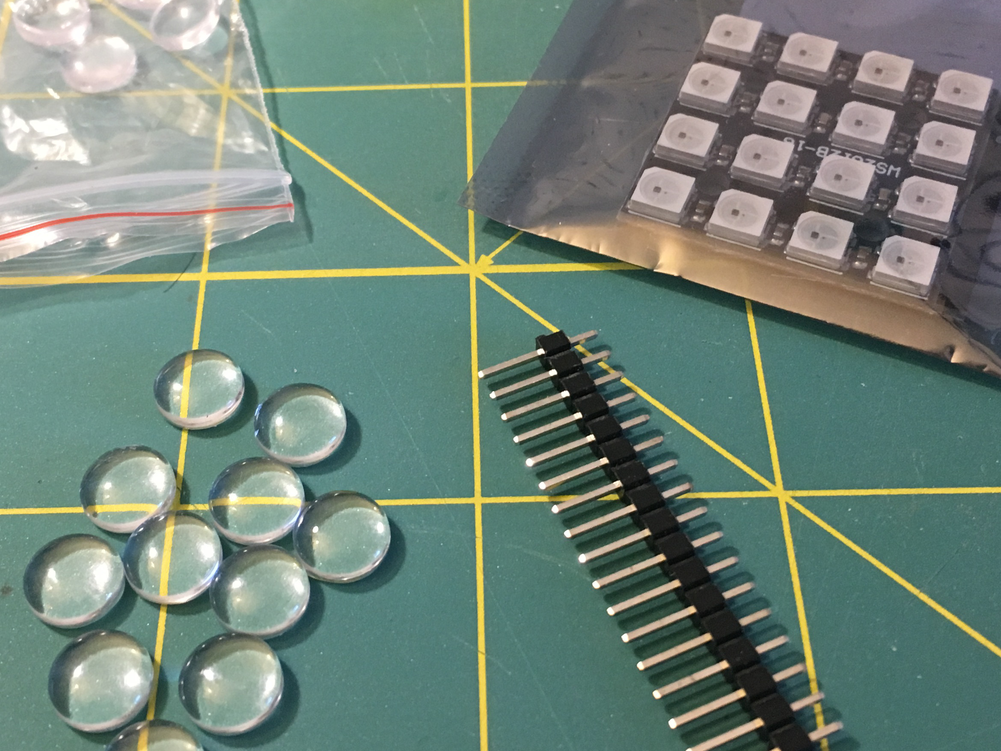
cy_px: 315
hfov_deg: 38.2
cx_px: 459
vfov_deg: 29.1
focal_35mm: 50
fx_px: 1446
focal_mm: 4.15
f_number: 2.2
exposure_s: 1/30
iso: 125
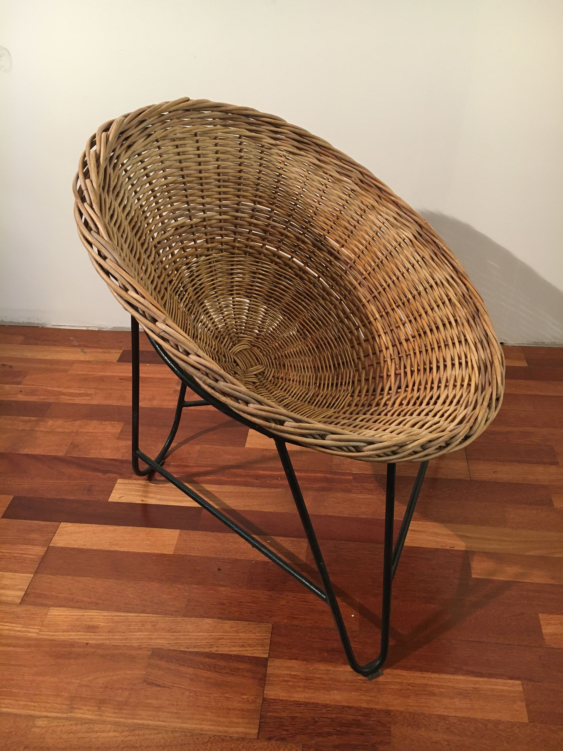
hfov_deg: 48.2
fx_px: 629
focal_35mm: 29
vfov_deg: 61.7
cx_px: 282
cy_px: 376
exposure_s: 1/33
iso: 160
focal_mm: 4.15
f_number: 2.2
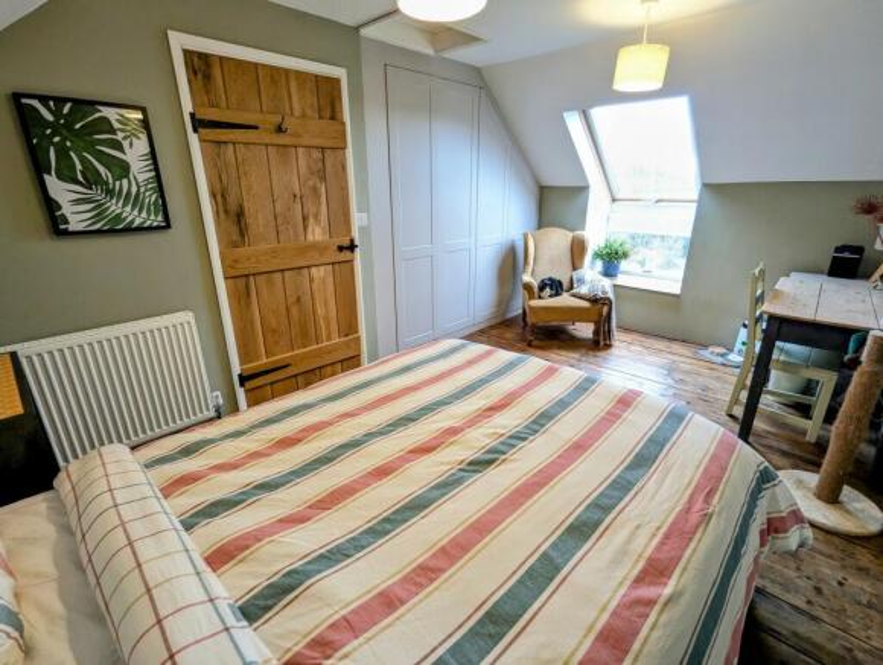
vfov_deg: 78.3
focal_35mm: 16
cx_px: 442
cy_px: 332
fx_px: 409
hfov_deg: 94.4
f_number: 2.2
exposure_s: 1/33.3
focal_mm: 2.35
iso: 281
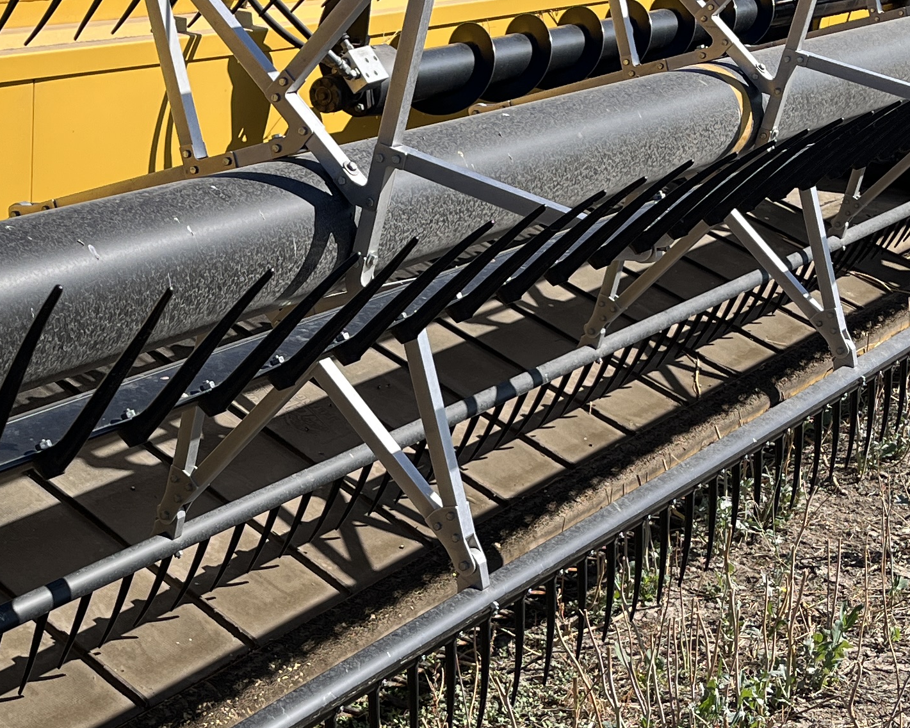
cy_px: 405
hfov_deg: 26.0
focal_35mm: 72
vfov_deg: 21.3
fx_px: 1939
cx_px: 207
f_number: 1.6
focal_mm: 5.1
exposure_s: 1/3049
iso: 50
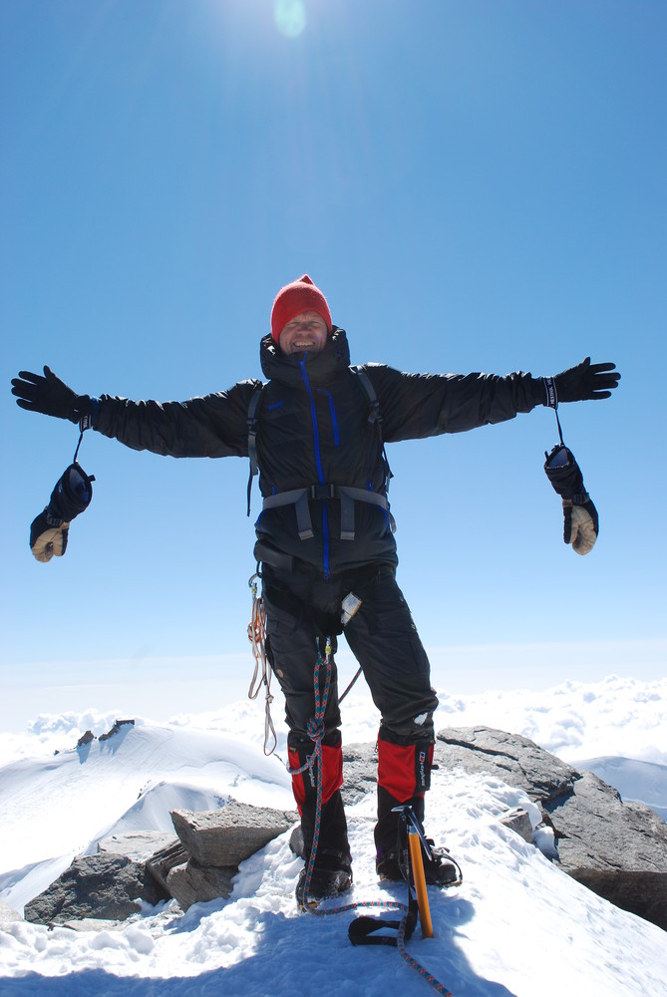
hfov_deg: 37.0
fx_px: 998
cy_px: 498
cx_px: 334
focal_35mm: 36
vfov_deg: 53.1
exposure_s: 1/400
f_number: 10
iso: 200
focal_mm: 24
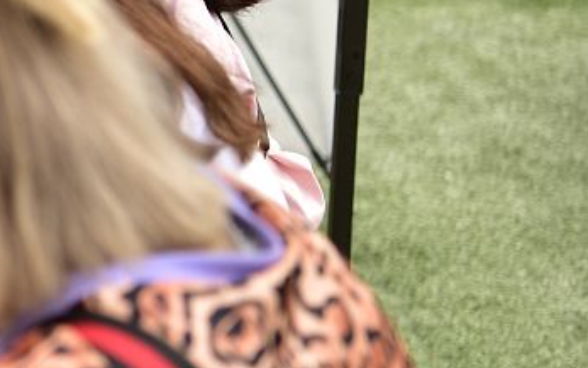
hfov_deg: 12.0
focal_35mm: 162
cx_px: -412
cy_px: 27
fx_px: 2596
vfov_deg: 8.1
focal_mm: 46
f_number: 2.8
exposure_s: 1/500
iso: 100
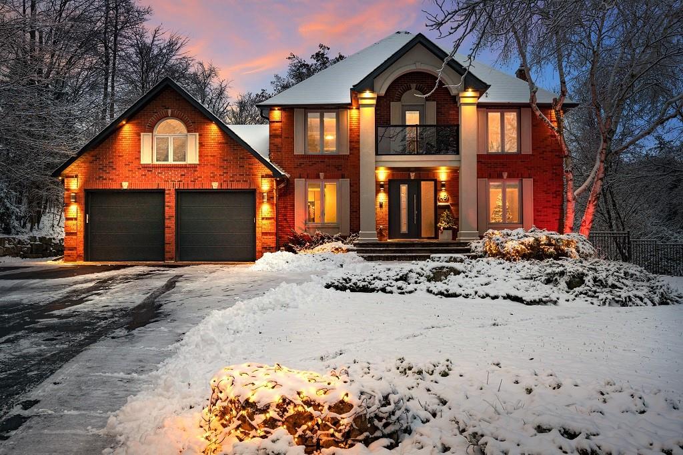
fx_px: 550
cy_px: 228
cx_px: 342
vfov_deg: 44.9
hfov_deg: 63.7
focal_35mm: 29
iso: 400
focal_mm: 29
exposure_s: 1/4
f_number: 9
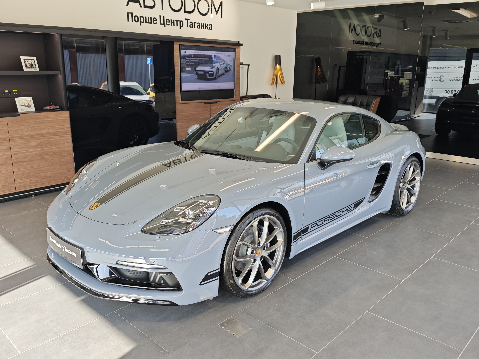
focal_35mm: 29
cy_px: 180
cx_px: 240
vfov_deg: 48.2
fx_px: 401
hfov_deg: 61.7
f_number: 1.6
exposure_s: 1/159
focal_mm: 6.55
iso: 50
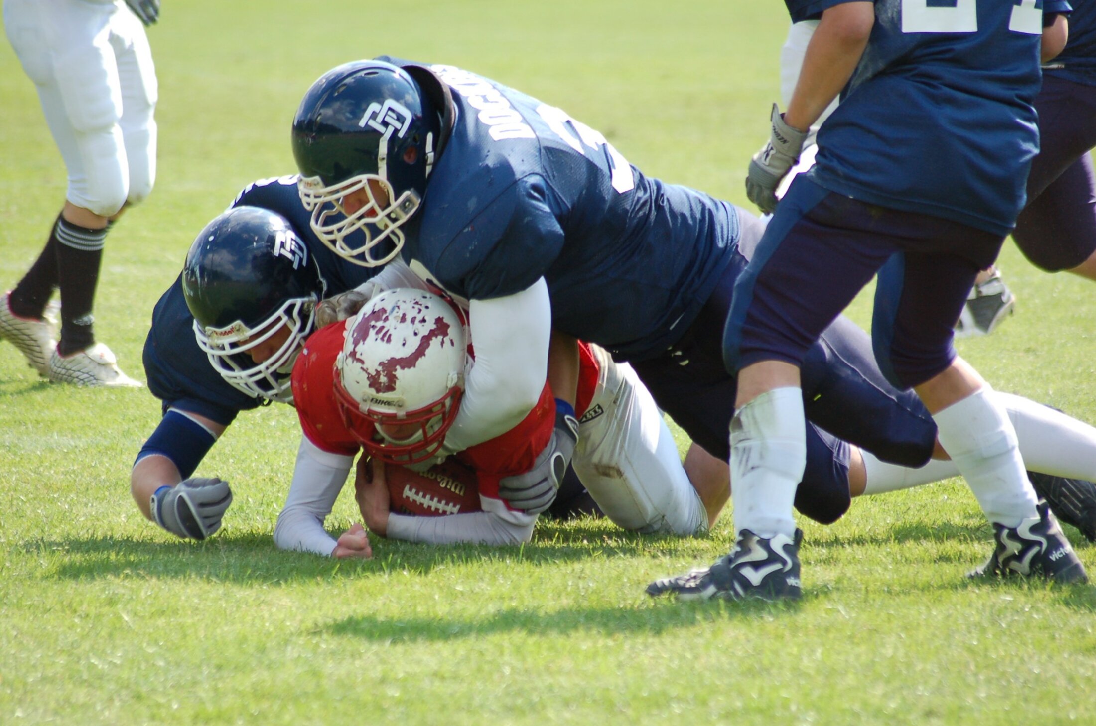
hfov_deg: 6.3
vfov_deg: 4.1
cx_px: 548
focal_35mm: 330
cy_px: 363
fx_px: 10028
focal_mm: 220
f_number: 5.3
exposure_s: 1/800
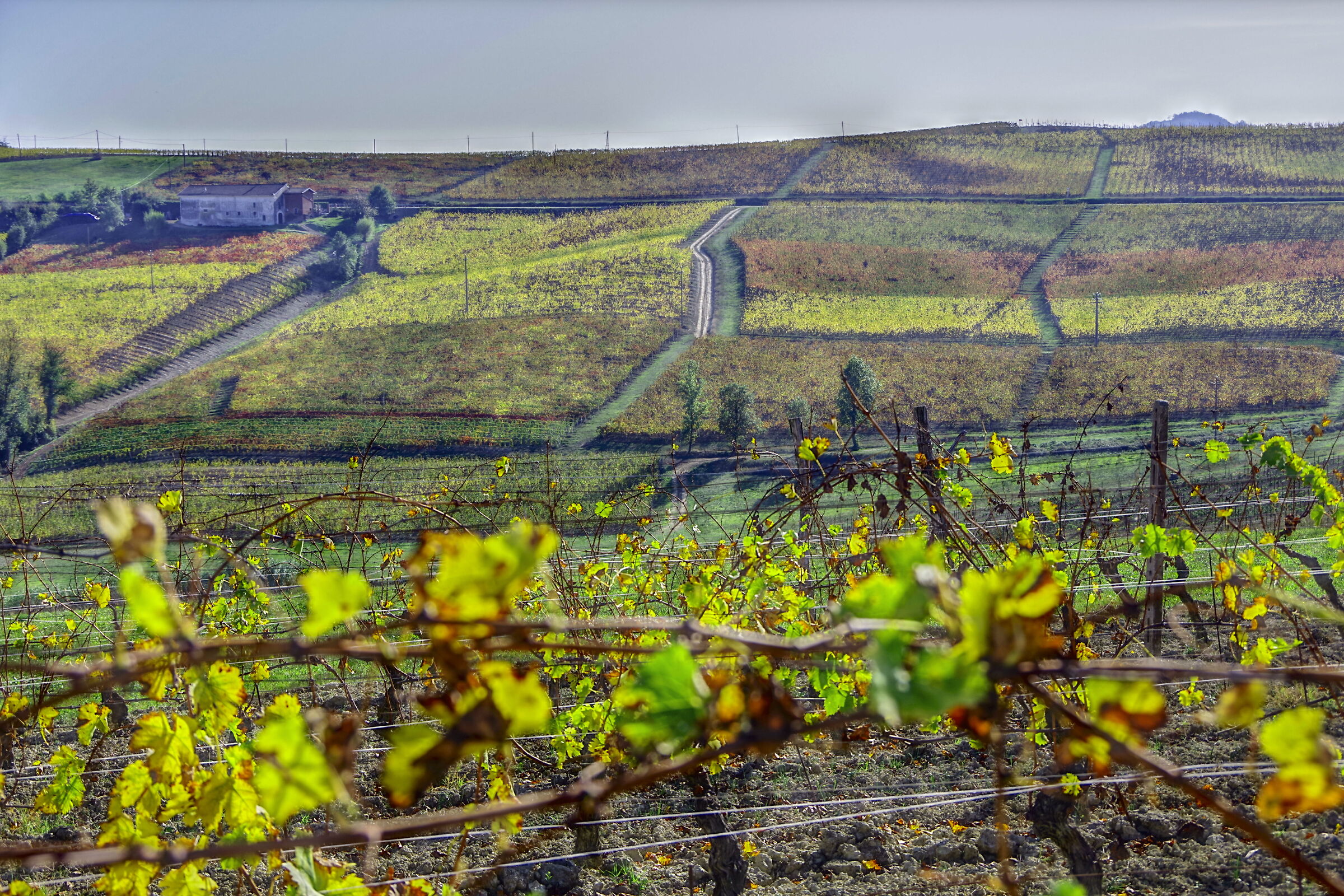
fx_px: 2240
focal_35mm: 60
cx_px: 672
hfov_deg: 33.4
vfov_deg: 22.6
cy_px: 448
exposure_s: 1/100
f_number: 5.6
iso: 100
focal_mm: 40
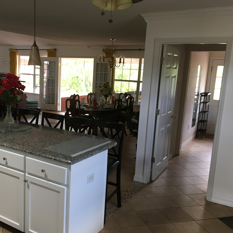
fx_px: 267
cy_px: 118
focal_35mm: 35
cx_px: 85
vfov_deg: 47.2
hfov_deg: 46.7
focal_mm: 4.15
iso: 64
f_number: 2.2
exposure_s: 1/30
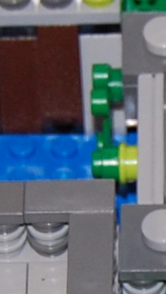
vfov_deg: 4.2
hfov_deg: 2.4
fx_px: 3990
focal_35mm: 511
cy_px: 308
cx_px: 482
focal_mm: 38
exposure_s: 1/60
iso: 400
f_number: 4.8
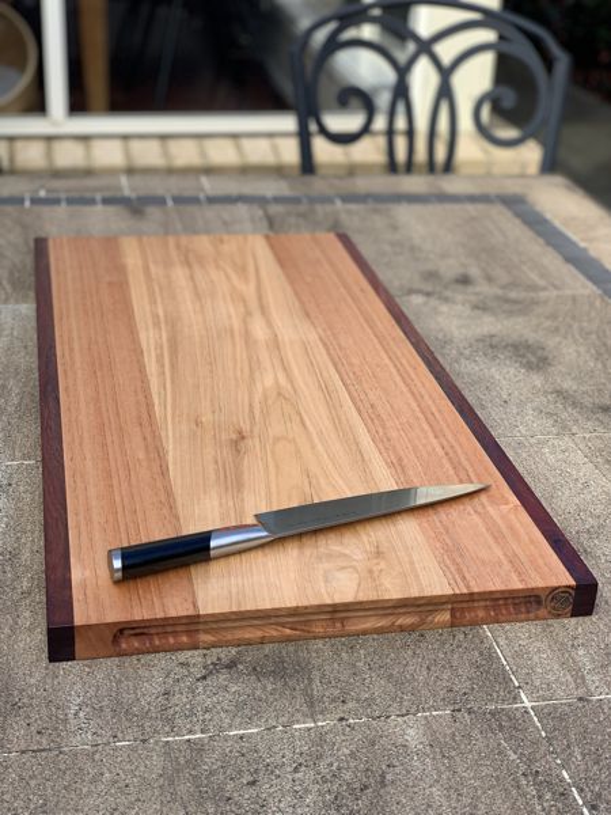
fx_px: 1224
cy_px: 408
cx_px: 306
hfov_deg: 28.0
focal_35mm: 52
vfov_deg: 36.8
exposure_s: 1/326
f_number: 2.4
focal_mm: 6
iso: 16
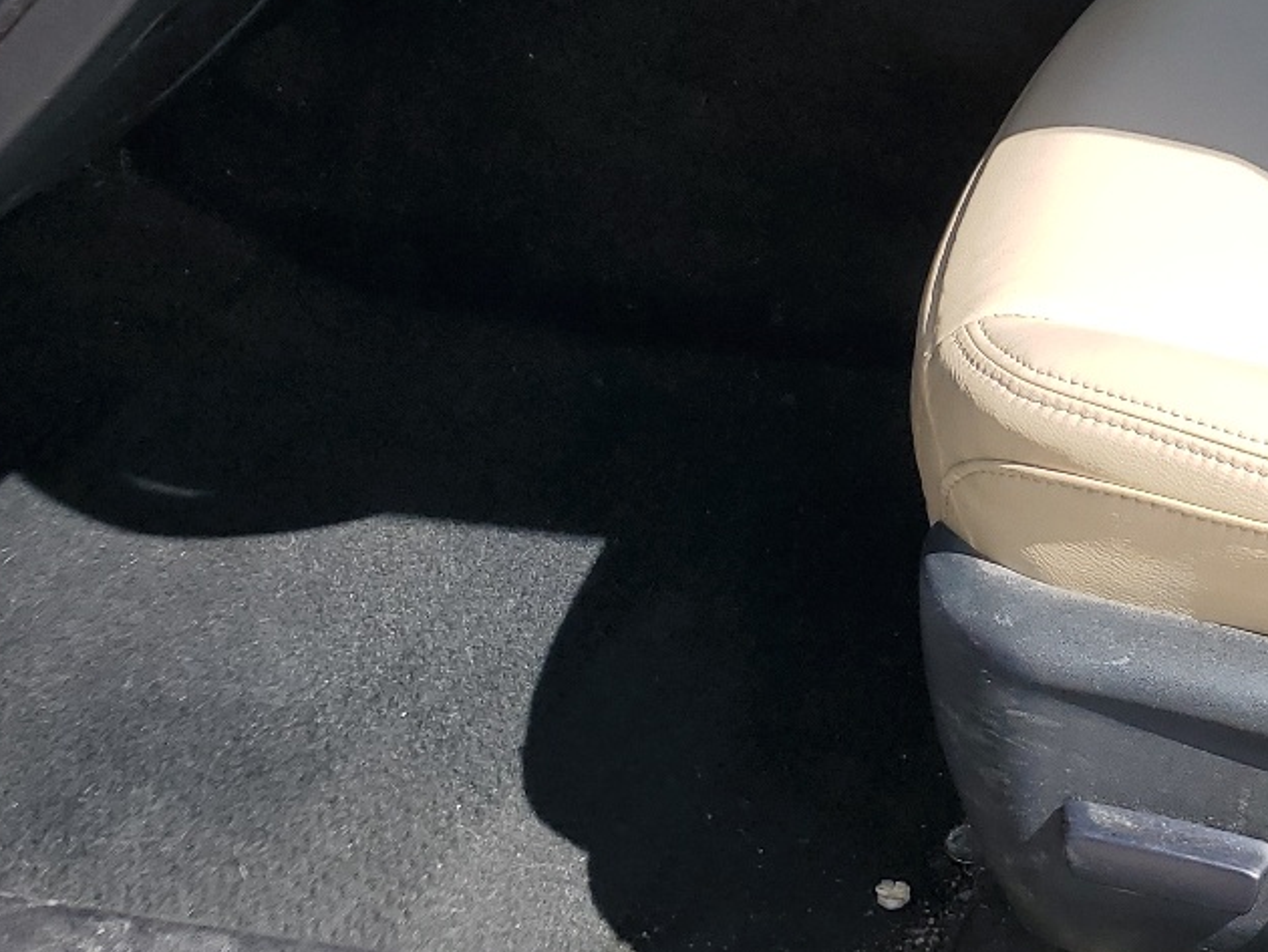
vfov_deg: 21.3
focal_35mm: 66
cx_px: 1483
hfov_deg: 26.4
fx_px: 2419
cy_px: -66
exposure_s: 1/1667
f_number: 1.5
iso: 50
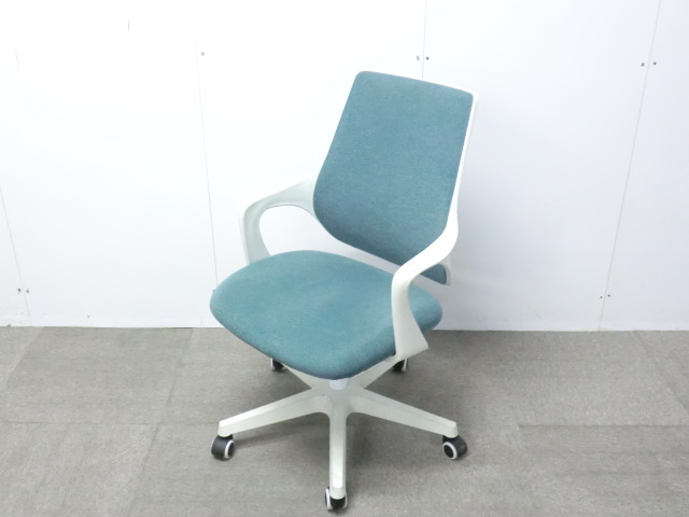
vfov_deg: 37.7
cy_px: 258
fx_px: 756
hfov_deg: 49.0
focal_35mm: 38
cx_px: 344
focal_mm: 6.9
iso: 800
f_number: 3.9
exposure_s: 1/30
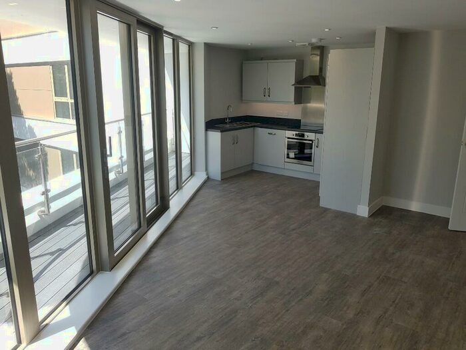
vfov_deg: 53.1
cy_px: 175
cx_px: 233
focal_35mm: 26
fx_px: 350
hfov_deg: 67.3
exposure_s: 1/270
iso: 40
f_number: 1.7
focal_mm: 4.2
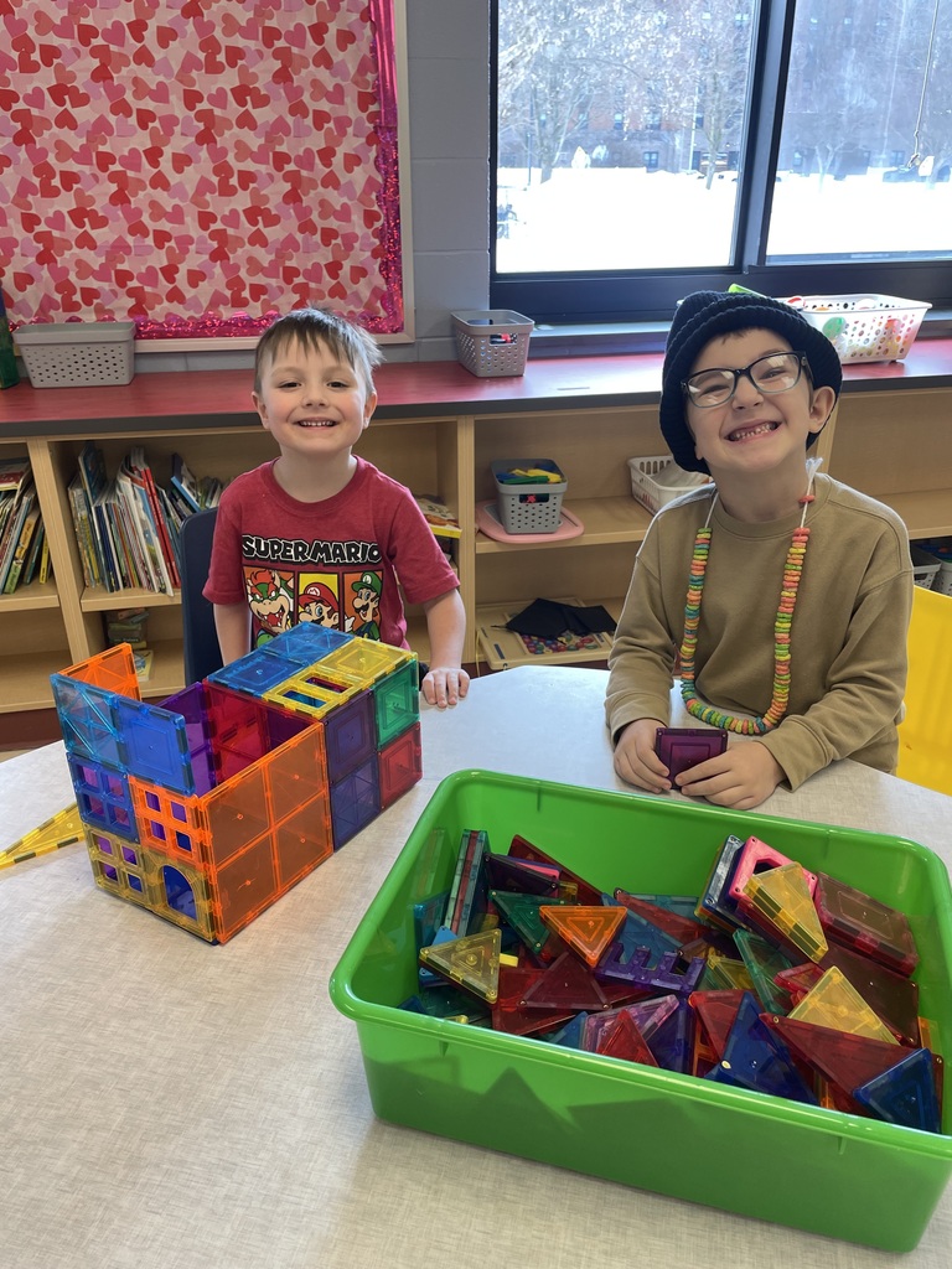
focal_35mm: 26
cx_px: 476
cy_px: 634
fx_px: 953
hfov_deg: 53.1
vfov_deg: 67.3
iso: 80
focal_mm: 4.2
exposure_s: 1/120
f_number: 1.6
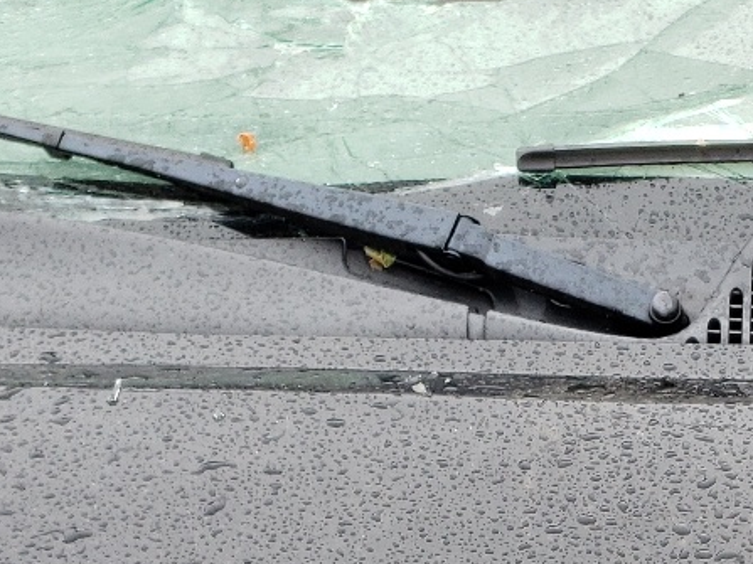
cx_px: 638
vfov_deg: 14.3
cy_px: 960
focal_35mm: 93
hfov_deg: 20.8
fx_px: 2022
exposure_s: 1/222
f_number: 1.5
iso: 50
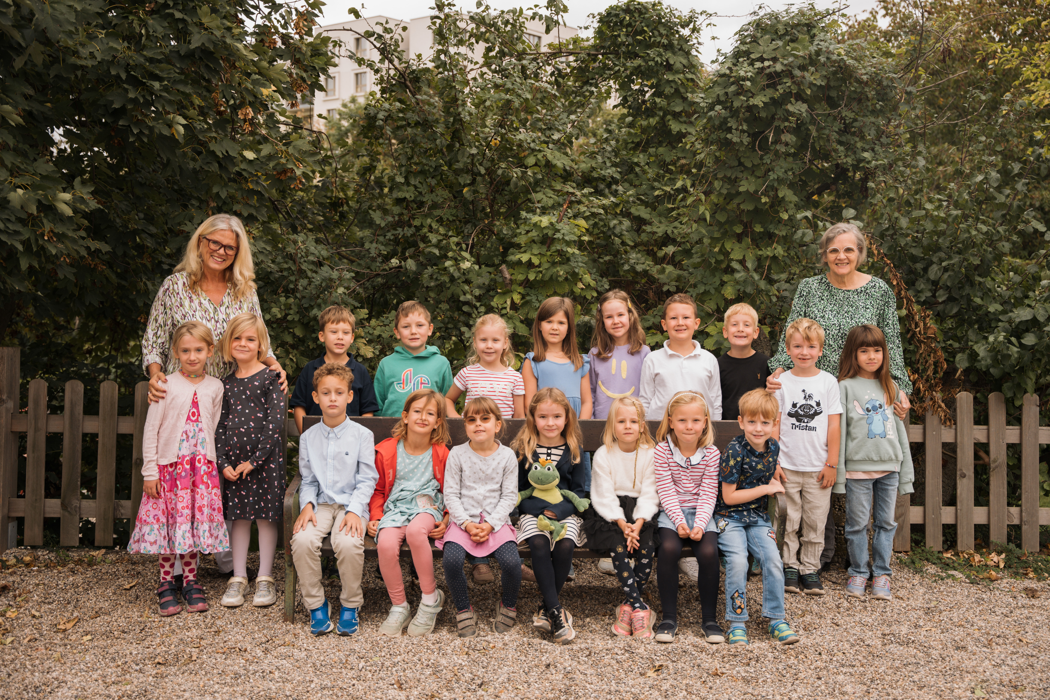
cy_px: 350
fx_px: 1099
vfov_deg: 35.3
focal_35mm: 38
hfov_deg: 51.0
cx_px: 525
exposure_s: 1/250
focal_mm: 37.7
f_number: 3.2
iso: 250
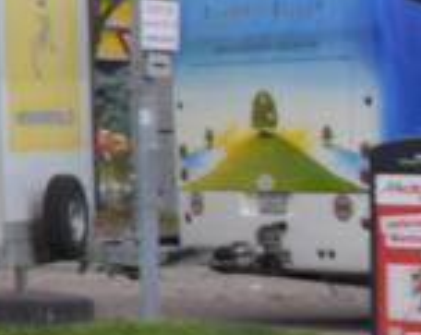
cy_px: -3
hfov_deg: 6.8
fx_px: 2922
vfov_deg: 6.5
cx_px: -1148
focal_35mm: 235
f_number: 4
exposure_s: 1/2500
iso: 500
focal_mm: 22
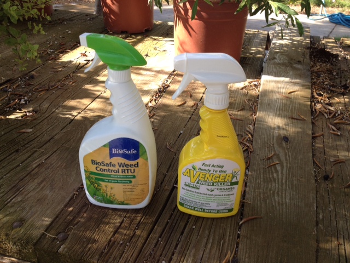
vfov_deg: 40.7
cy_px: 132
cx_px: 175
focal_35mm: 35
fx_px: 354
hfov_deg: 52.6
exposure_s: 1/289
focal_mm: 4.28
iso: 50
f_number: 2.4
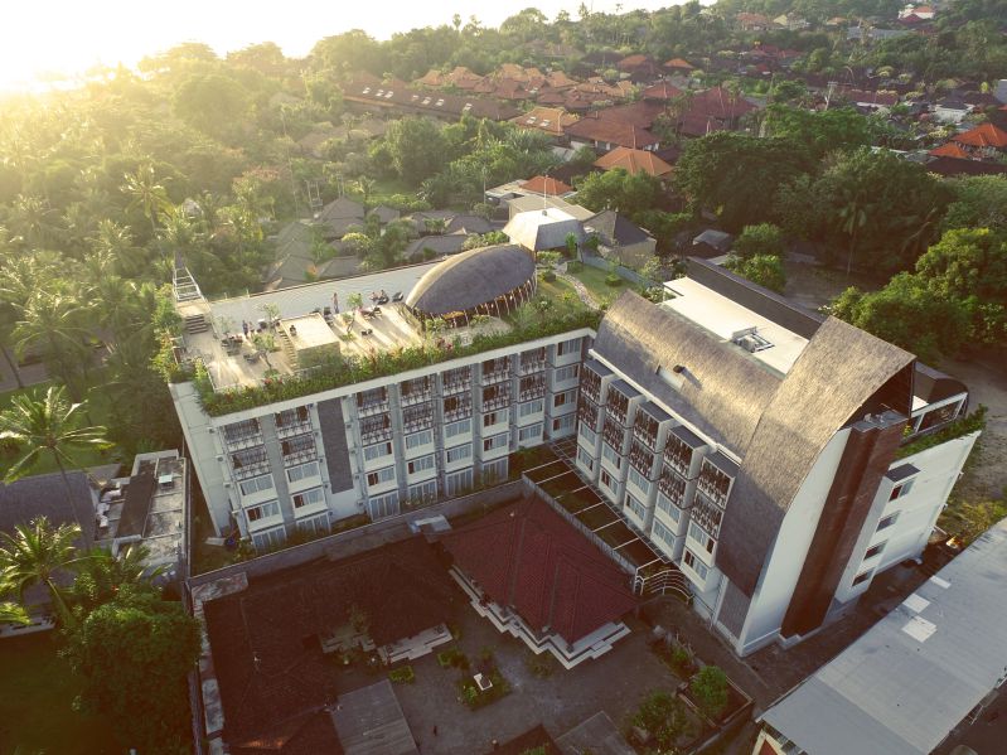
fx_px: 582
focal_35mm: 20
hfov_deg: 81.8
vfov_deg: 66.0
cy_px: 378
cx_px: 504
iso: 100
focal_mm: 3.61
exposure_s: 1/126
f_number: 2.8
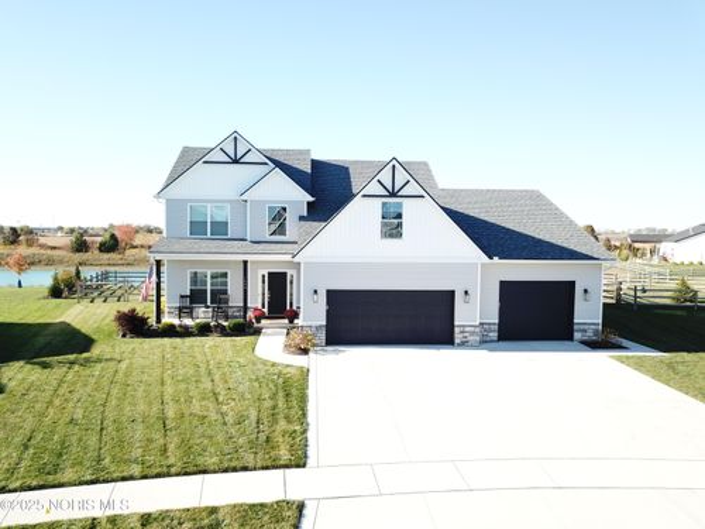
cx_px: 352
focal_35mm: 26
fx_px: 530
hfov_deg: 67.3
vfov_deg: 53.1
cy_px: 264
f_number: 2.2
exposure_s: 1/427
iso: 100
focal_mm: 4.73
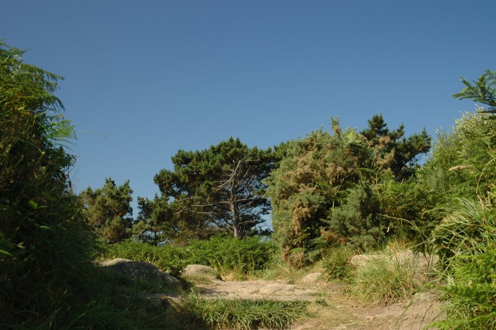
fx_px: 640
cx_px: 248
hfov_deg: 42.4
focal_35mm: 46
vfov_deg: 28.9
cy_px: 165
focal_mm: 31
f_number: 11
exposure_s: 1/30
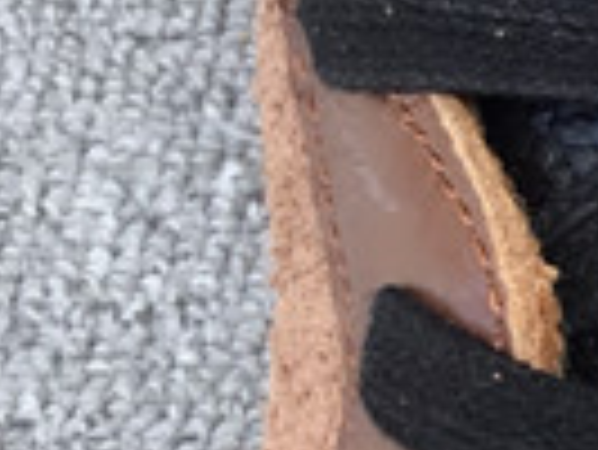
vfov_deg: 7.0
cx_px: 1610
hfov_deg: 8.4
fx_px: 3614
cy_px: 650
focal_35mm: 209
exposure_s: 1/100
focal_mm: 3.3
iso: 25
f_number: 2.4
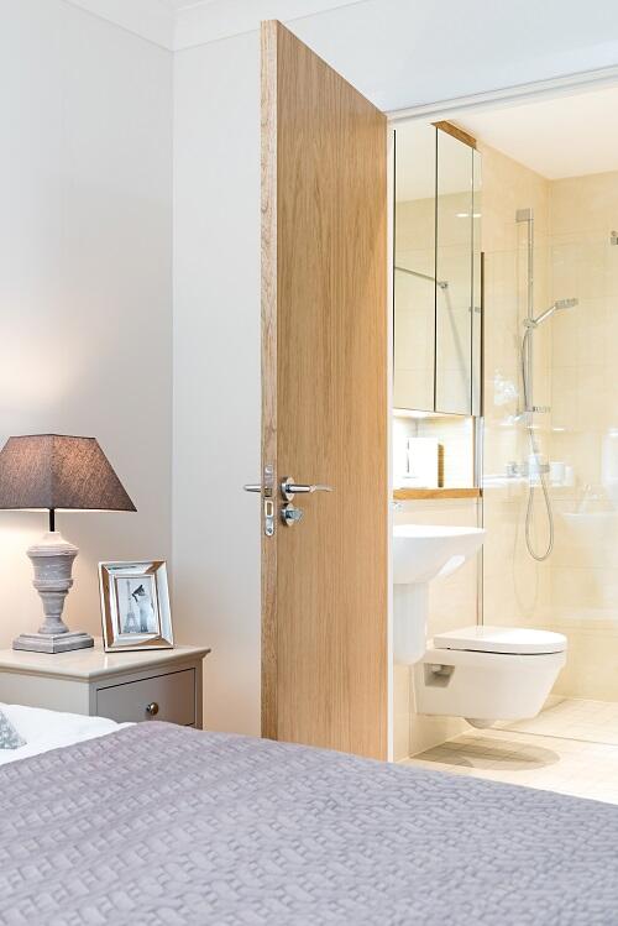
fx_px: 1080
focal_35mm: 42
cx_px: 309
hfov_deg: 31.9
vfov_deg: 46.4
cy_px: 463
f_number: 7.1
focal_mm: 42
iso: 100
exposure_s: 1
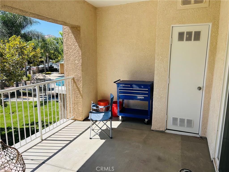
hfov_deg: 67.3
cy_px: 86
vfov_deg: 53.1
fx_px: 172
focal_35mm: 26
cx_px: 114
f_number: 1.5
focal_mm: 5.7
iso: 50
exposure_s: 1/2045
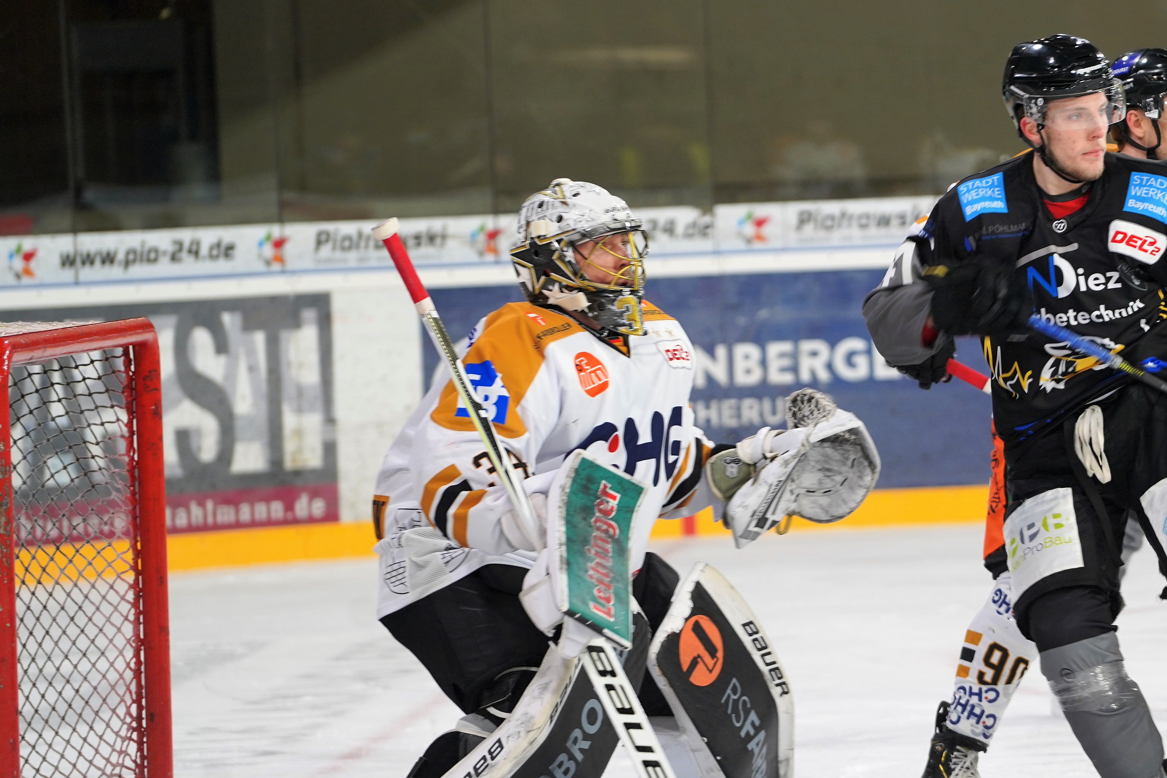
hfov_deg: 9.2
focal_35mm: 223
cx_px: 815
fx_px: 7228
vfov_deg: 6.2
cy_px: 382
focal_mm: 159
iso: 500
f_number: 4
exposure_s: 1/160
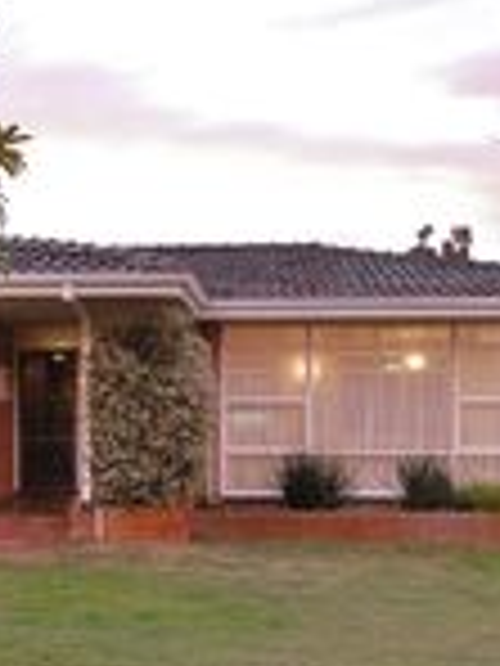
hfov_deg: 28.5
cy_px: 394
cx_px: 135
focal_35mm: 51
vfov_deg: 37.7
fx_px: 973
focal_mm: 11
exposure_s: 1/60
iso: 1400
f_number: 4.5
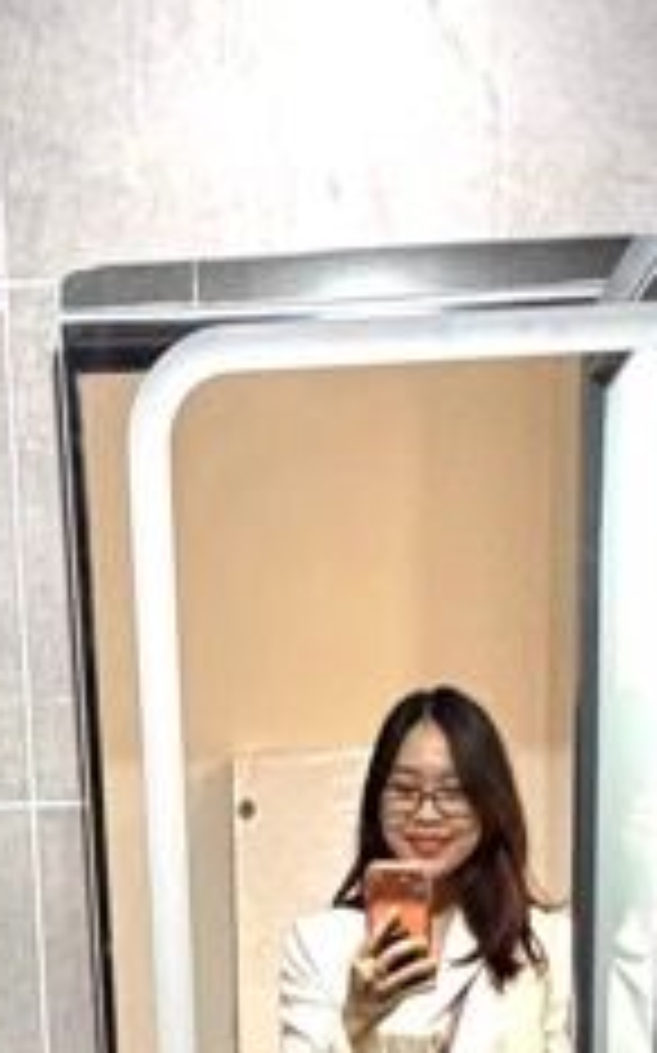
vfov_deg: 26.5
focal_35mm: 65
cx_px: 297
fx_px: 1864
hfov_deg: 20.0
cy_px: 1390
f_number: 2.2
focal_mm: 2.22
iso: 400
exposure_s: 1/50
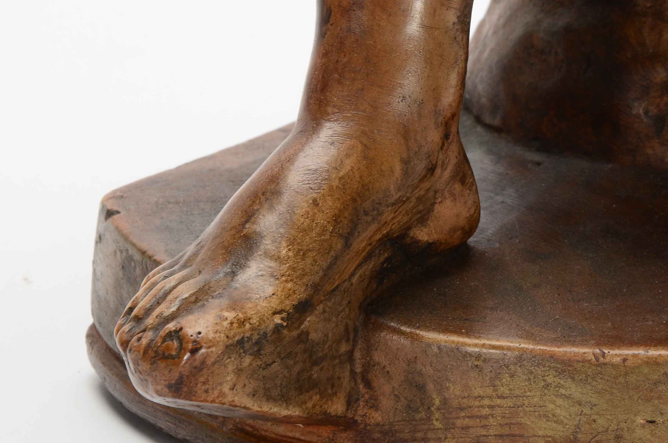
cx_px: 593
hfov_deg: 6.8
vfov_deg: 4.5
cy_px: 208
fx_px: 5647
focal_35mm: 305
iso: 200
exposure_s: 1/160
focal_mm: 105
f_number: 16
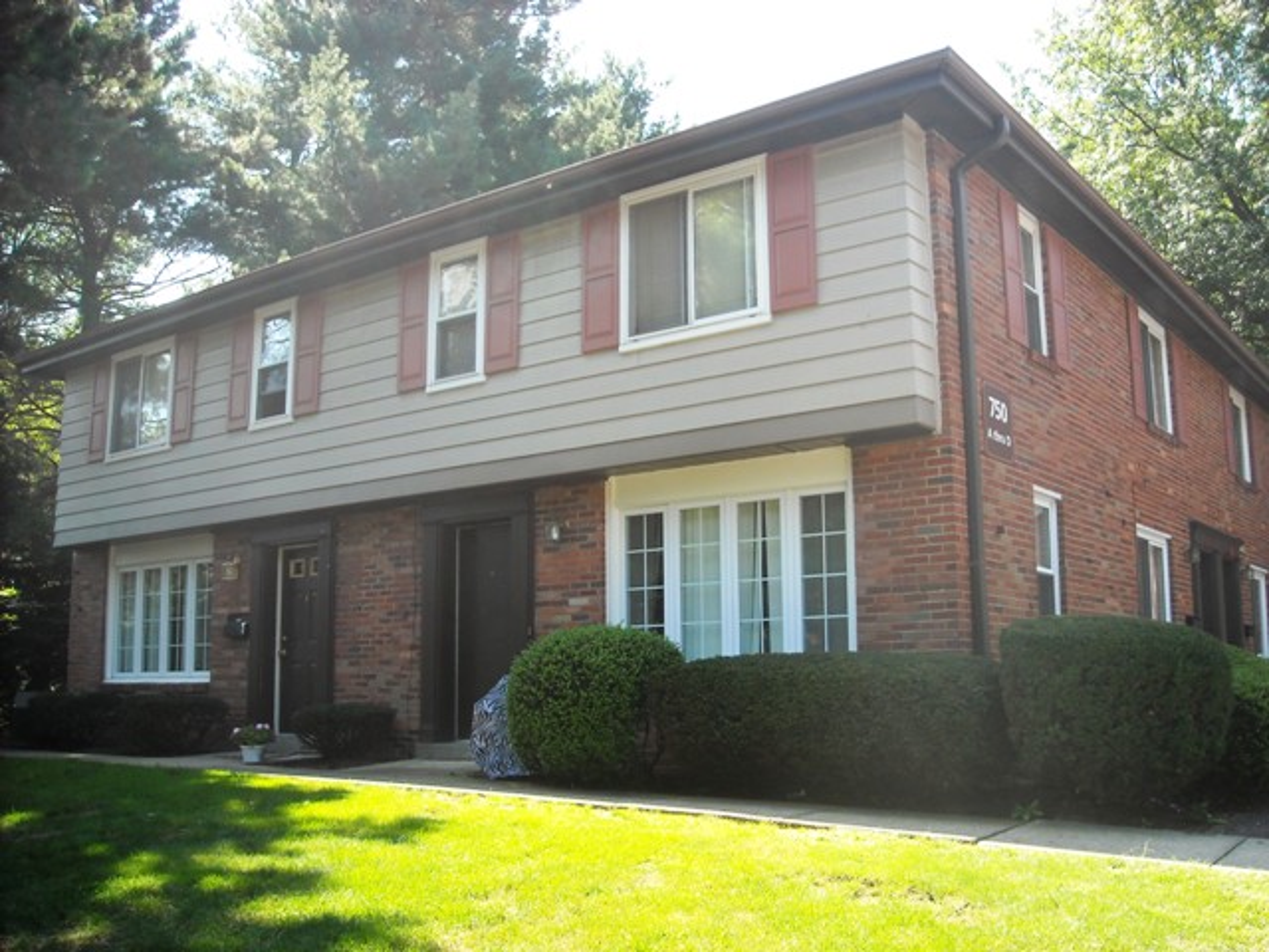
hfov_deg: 52.6
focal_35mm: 35
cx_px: 634
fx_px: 1283
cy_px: 476
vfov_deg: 40.7
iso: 64
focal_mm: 5.7
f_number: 2.8
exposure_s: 1/161
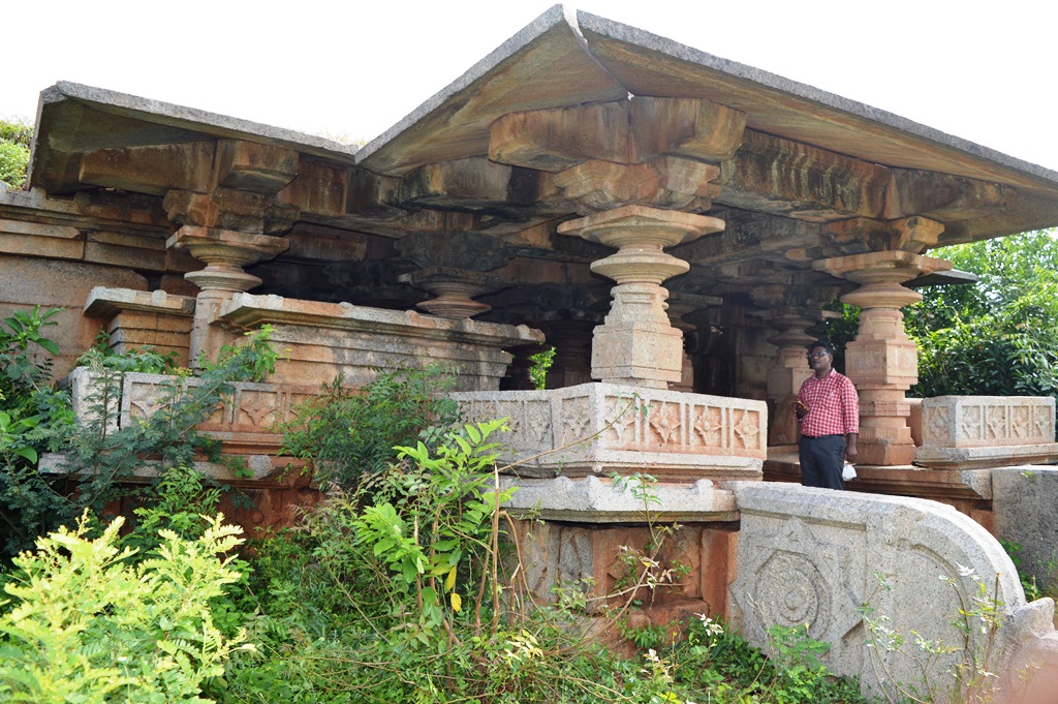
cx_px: 529
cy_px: 352
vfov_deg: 47.9
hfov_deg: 67.4
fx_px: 793
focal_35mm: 27
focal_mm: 18
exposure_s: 1/200
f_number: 5.6
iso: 100
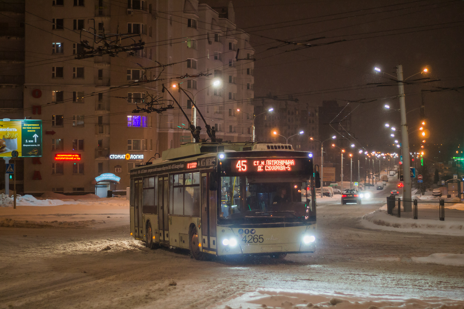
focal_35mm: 76
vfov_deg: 18.0
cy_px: 156
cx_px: 231
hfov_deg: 26.6
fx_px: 980
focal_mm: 50
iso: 800
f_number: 1.8
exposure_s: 1/160
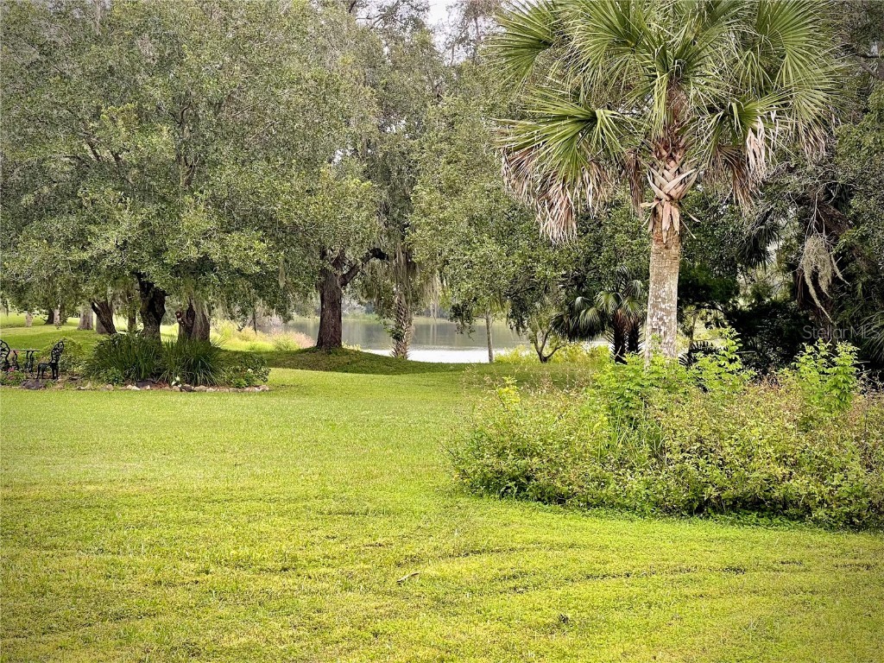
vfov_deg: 22.9
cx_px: 442
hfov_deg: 30.3
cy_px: 332
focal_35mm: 64
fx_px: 1634
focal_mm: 7.5
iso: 32
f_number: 2.2
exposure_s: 1/99
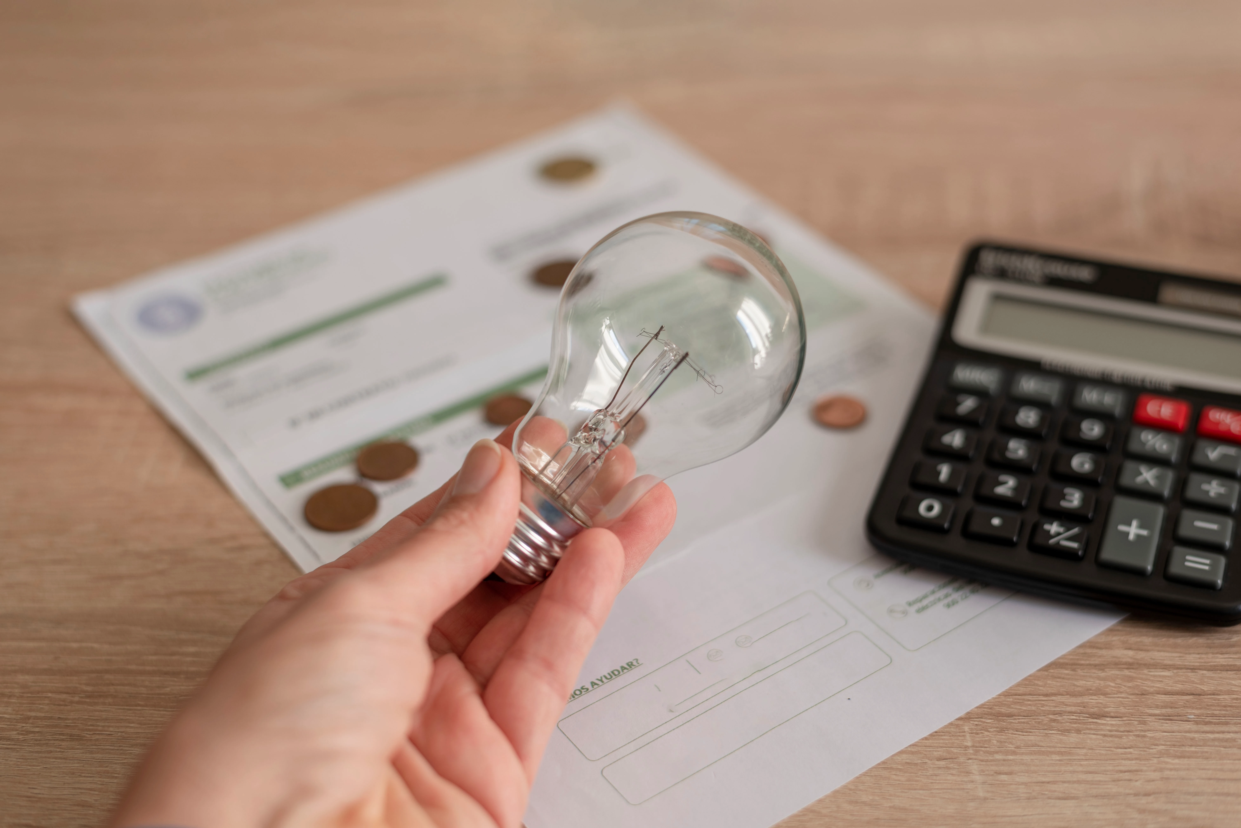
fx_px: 1724
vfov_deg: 27.0
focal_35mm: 50
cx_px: 620
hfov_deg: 39.6
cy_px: 414
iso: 100
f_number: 2.8
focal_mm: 50
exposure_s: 1/100
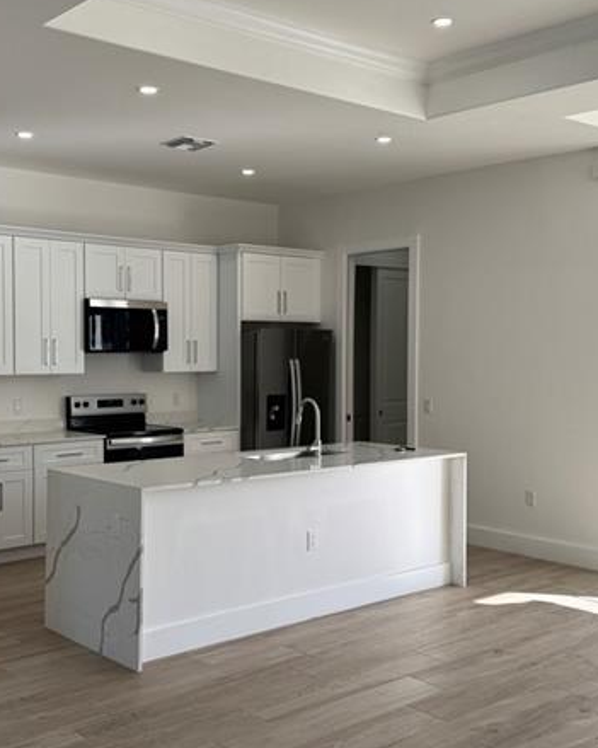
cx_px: 252
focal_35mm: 41
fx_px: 907
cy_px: 383
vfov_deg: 44.8
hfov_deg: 36.4
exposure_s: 1/417
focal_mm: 6.76
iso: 80
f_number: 1.78
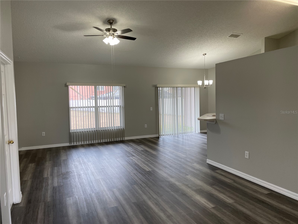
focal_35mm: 26
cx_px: 149
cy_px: 112
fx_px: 224
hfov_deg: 67.3
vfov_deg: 53.1
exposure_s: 1/120
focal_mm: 4.2
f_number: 1.6
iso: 80
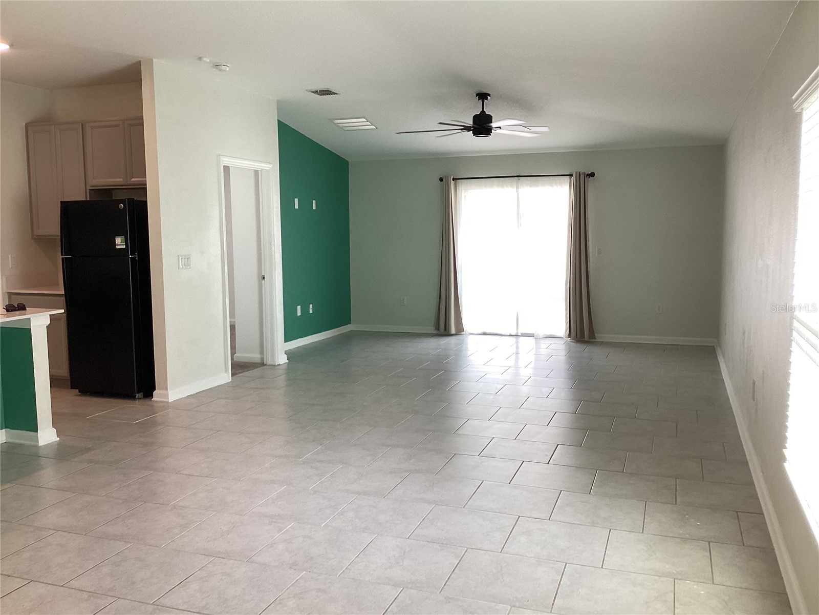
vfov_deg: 45.4
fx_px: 733
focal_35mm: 31
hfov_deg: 58.4
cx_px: 410
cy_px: 308
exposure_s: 1/120
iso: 80
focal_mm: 3.3
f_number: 2.4
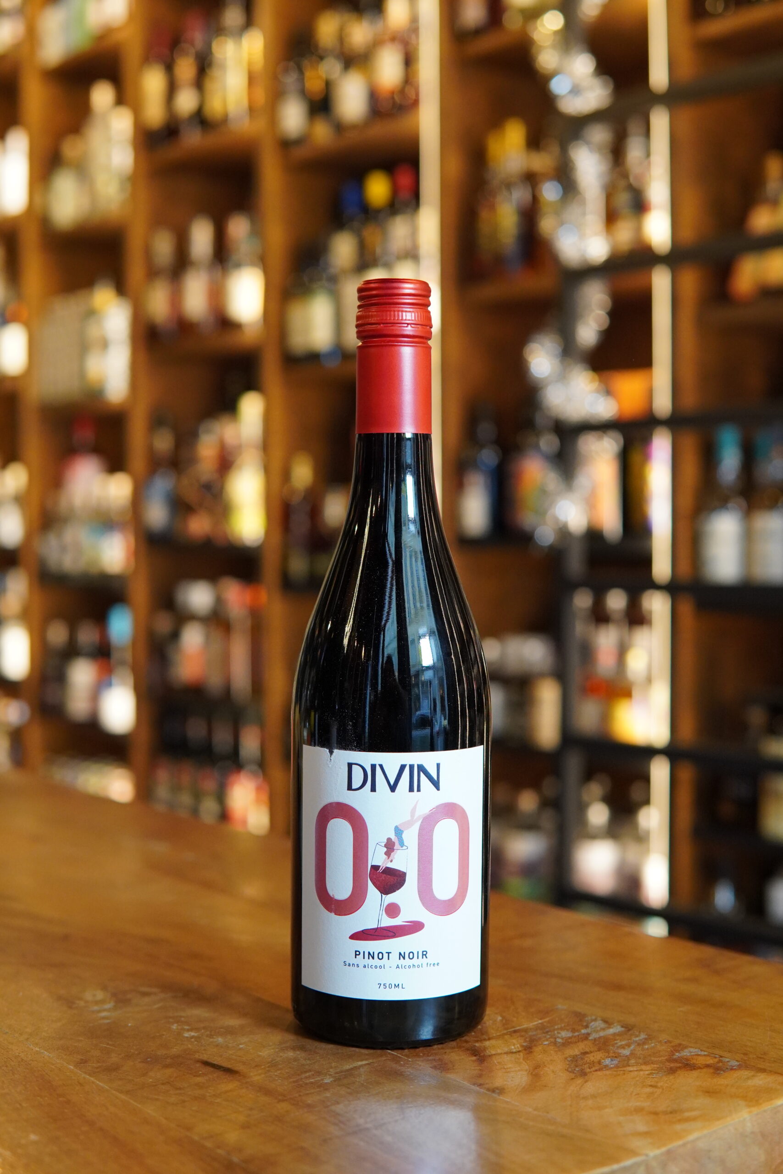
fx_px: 1468
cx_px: 392
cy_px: 587
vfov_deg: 43.6
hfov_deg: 29.9
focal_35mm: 45
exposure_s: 1/160
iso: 1600
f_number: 2.8
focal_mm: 30
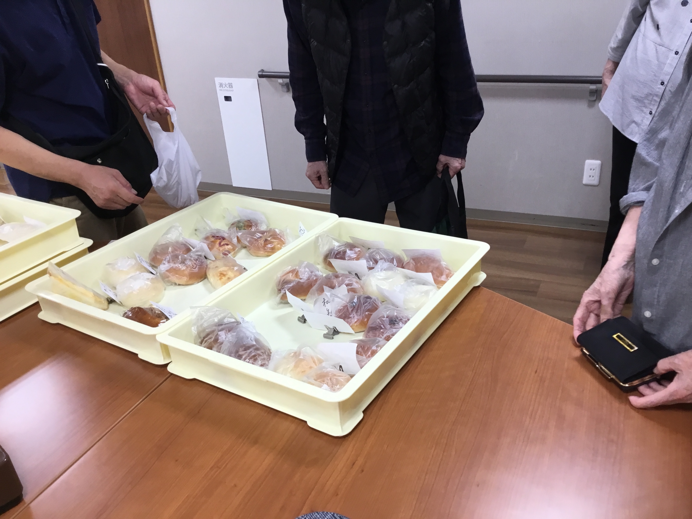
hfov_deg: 58.4
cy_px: 260
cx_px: 346
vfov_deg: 45.4
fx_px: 620
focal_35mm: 31
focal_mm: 3.3
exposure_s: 1/40
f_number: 2.4
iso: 32
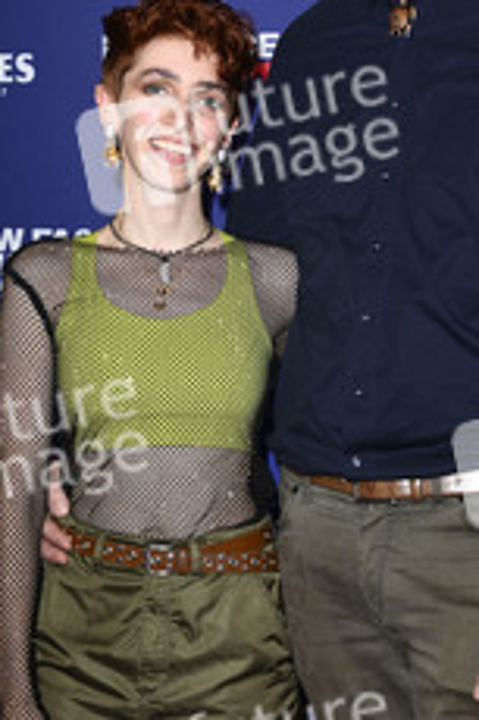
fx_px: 2159
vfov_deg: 18.9
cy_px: 297
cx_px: 329
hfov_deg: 12.6
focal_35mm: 108
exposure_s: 1/250
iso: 500
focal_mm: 62
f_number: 5.6
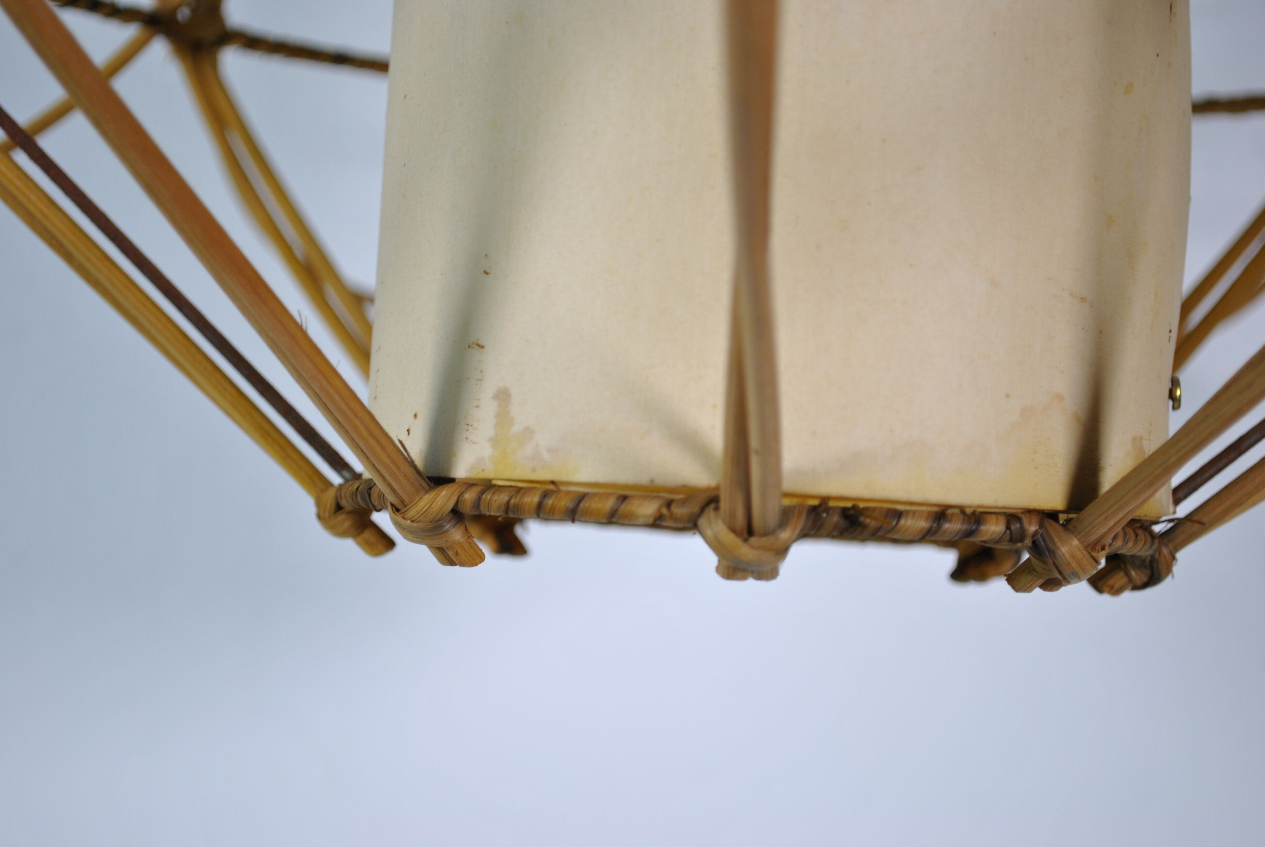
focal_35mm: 69
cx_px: 632
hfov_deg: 29.2
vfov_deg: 19.8
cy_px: 424
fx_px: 2427
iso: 200
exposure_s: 1/80
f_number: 5.3
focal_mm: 46
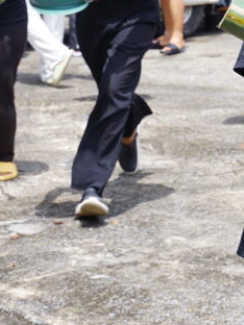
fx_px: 1363
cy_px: -18
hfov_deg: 10.0
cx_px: 307
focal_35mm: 145
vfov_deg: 13.4
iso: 100
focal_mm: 46
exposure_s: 1/250
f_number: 5.6
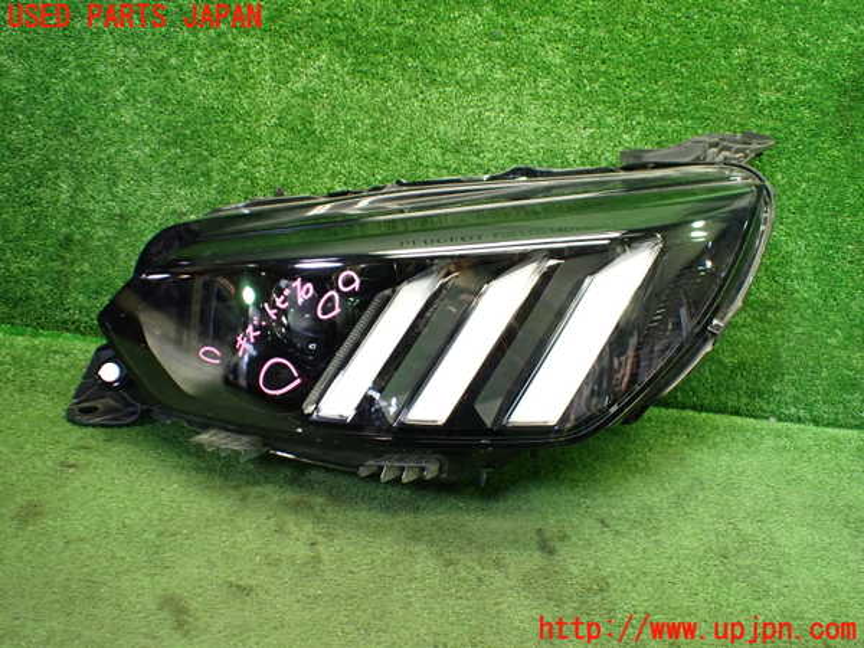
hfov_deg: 60.0
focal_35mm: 30
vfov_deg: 46.8
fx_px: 749
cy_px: 324
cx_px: 432
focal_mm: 5.4
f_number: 2.3
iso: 800
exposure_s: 1/100
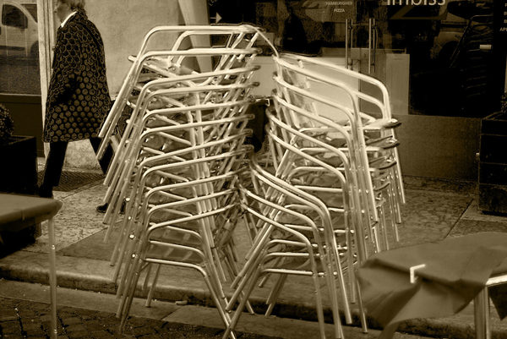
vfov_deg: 21.6
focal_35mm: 63
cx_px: 254
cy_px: 170
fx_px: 888
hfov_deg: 31.9
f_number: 3.5
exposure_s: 1/125
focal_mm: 42
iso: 100
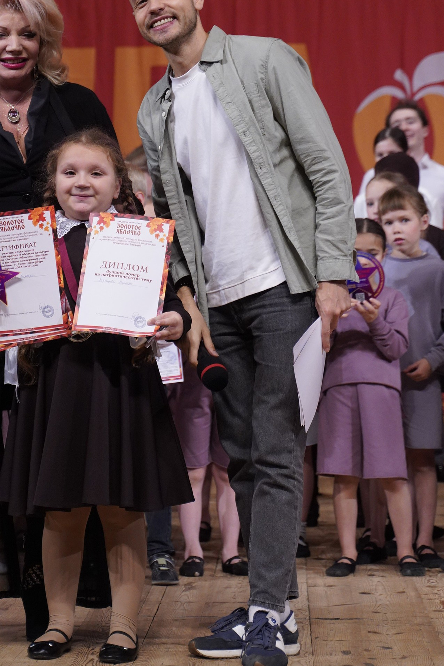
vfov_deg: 16.4
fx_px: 2294
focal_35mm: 124
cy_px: 157
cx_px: 8
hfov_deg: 11.0
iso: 1250
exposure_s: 1/400
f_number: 2.8
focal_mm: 58
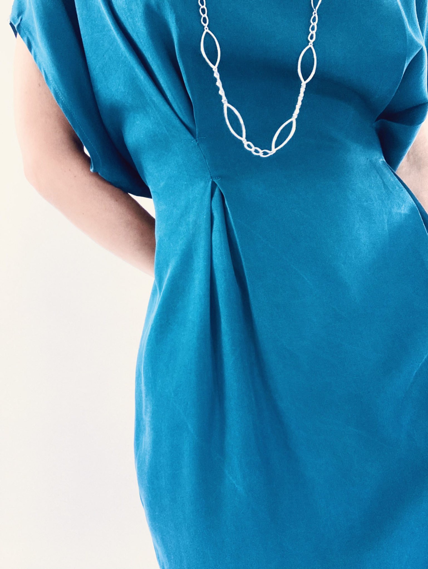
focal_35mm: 32
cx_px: 214
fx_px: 527
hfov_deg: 44.2
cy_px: 284
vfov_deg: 56.8
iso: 250
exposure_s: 1/25
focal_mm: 2.87
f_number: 2.2
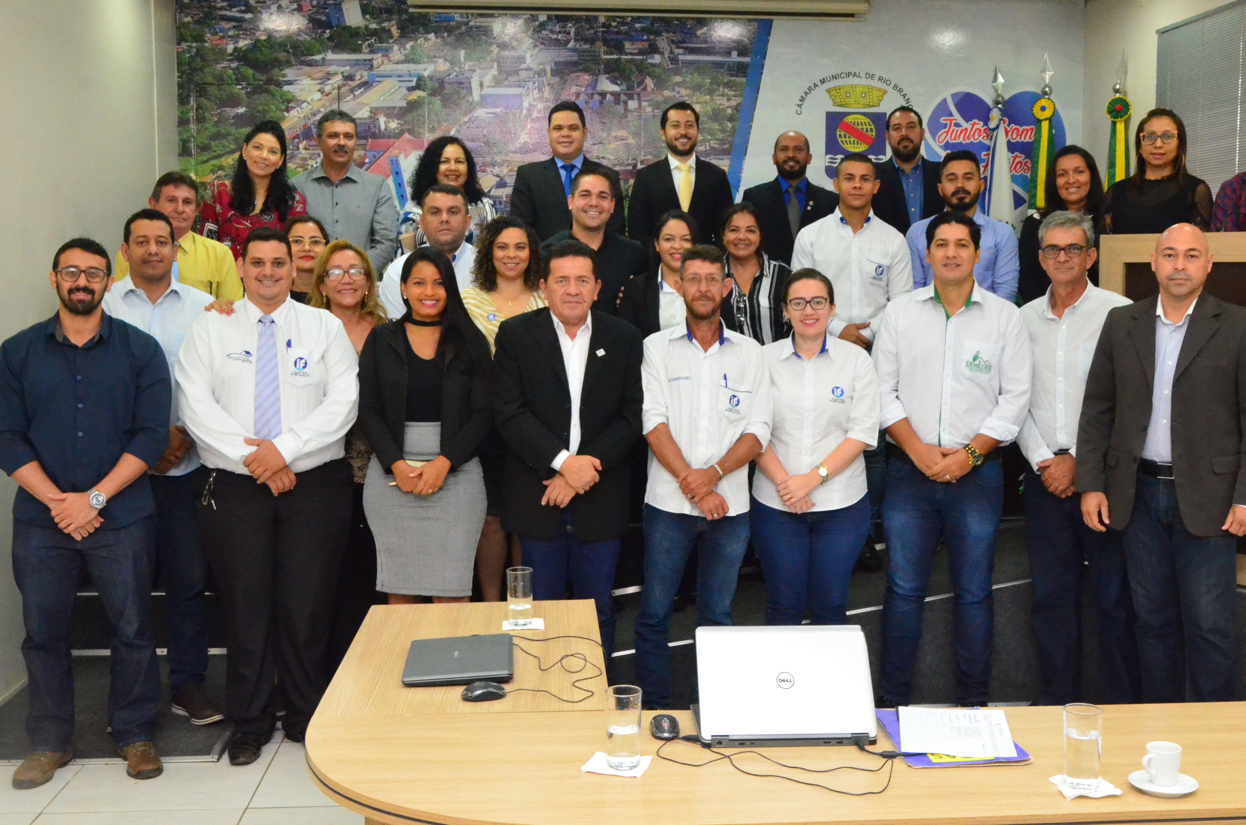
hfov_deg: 47.5
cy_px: 370
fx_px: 1416
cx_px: 672
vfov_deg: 32.5
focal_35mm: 41
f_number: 11
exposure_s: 1/60
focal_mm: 24
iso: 5000
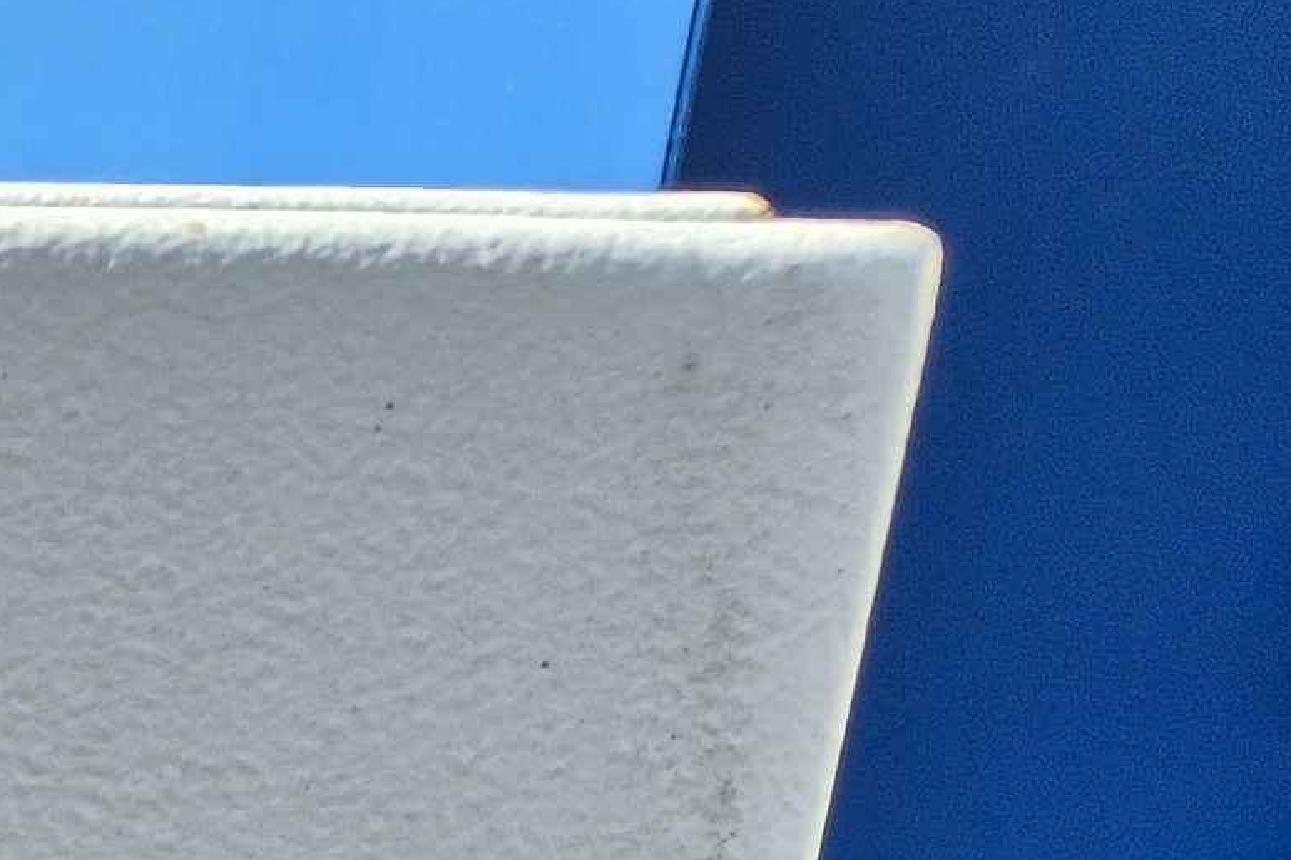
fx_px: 4445
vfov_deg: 9.2
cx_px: -1958
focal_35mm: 124
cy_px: 2448
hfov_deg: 12.4
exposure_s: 1/622
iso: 25
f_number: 1.8
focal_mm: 5.4
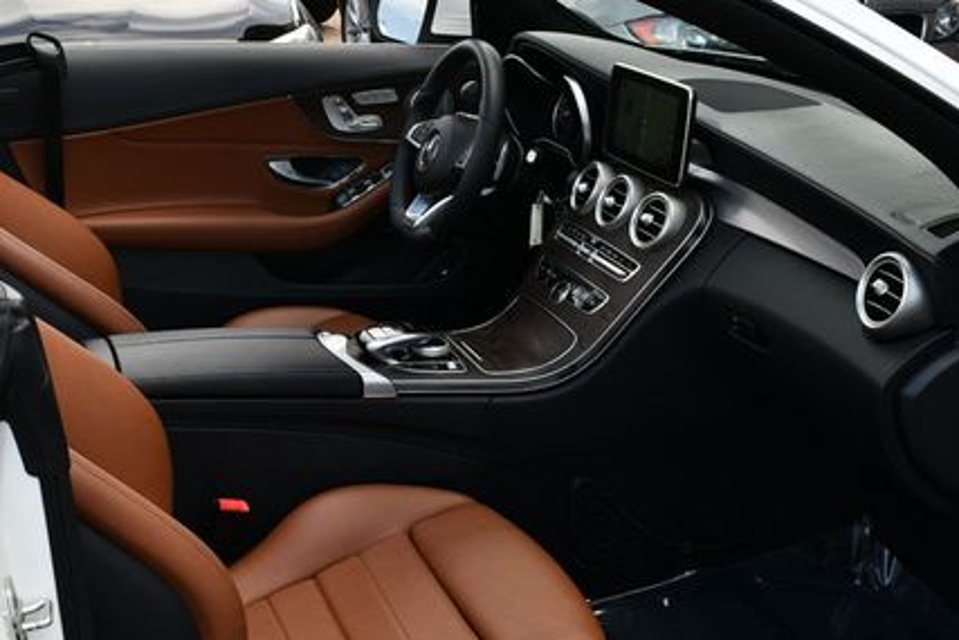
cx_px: 359
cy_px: 373
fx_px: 1439
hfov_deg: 36.6
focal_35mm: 54
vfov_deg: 25.0
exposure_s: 1/250
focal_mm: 18
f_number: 7.1
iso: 200
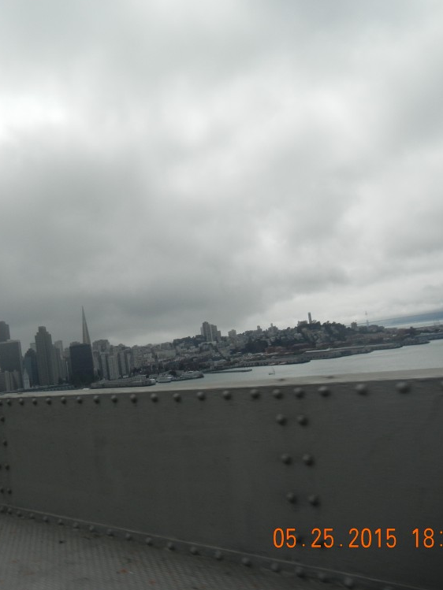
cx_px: 117
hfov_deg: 34.5
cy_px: 299
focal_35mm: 41
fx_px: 699
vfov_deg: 45.8
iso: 160
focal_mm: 5.4
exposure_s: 1/973
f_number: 7
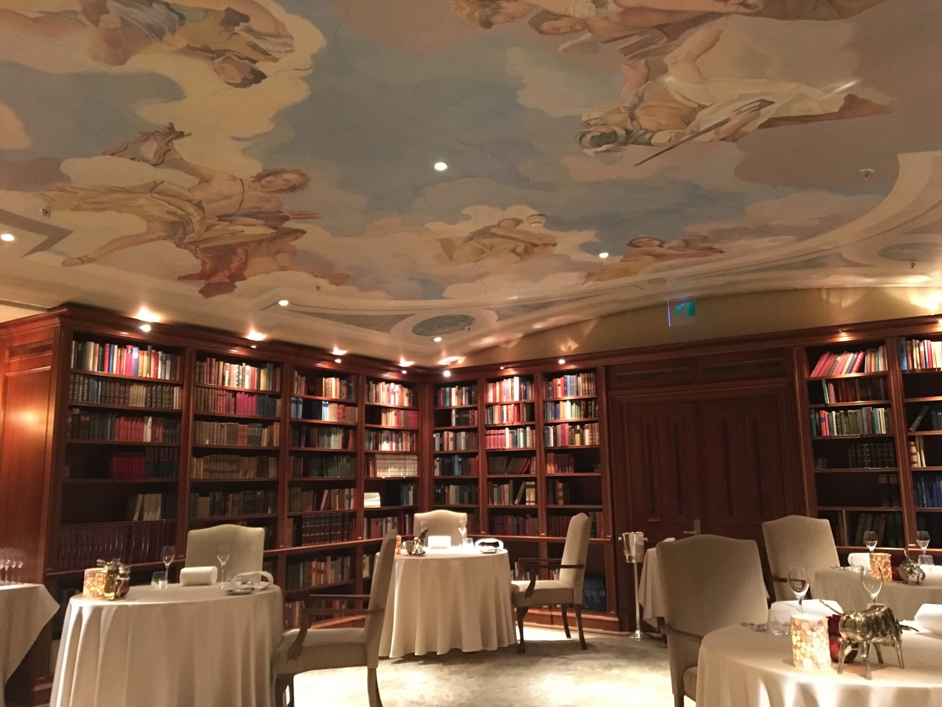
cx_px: 471
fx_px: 789
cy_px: 354
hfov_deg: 61.7
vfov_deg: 48.2
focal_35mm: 29
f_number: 2.2
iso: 500
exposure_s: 1/17
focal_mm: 4.15
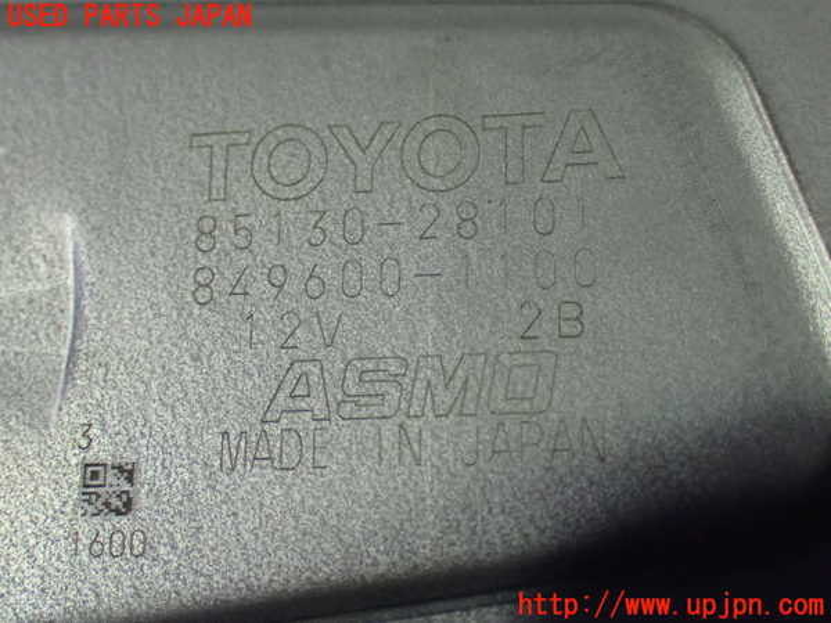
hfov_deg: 31.2
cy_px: 312
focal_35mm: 62
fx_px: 1488
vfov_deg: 23.7
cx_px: 416
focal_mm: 11.09
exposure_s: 1/60
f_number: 3.6
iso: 1600
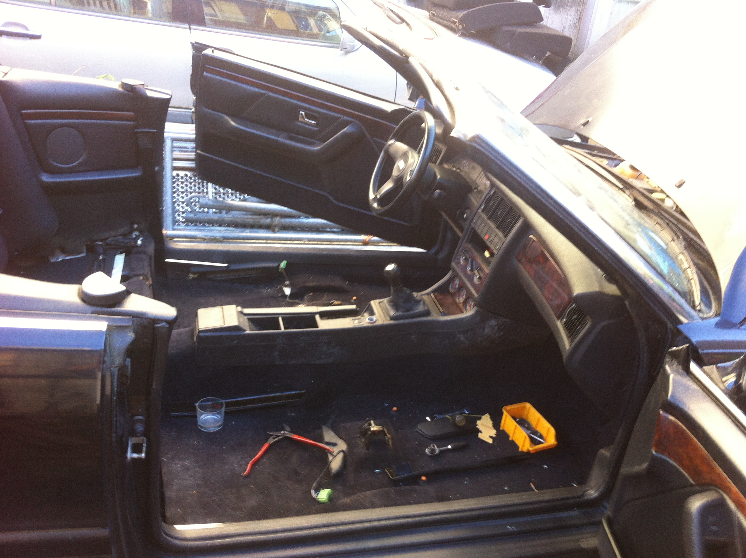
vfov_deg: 40.6
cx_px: 373
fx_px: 753
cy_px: 279
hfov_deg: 52.7
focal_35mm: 35
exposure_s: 1/30
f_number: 2.8
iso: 80
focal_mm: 3.85
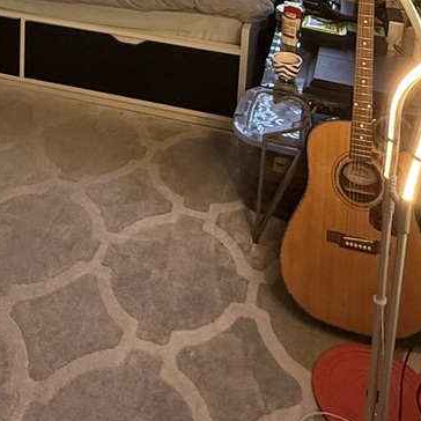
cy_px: -154
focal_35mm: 49
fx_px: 674
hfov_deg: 34.3
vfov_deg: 27.6
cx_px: 136
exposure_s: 1/99
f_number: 2.2
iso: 250
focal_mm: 2.22
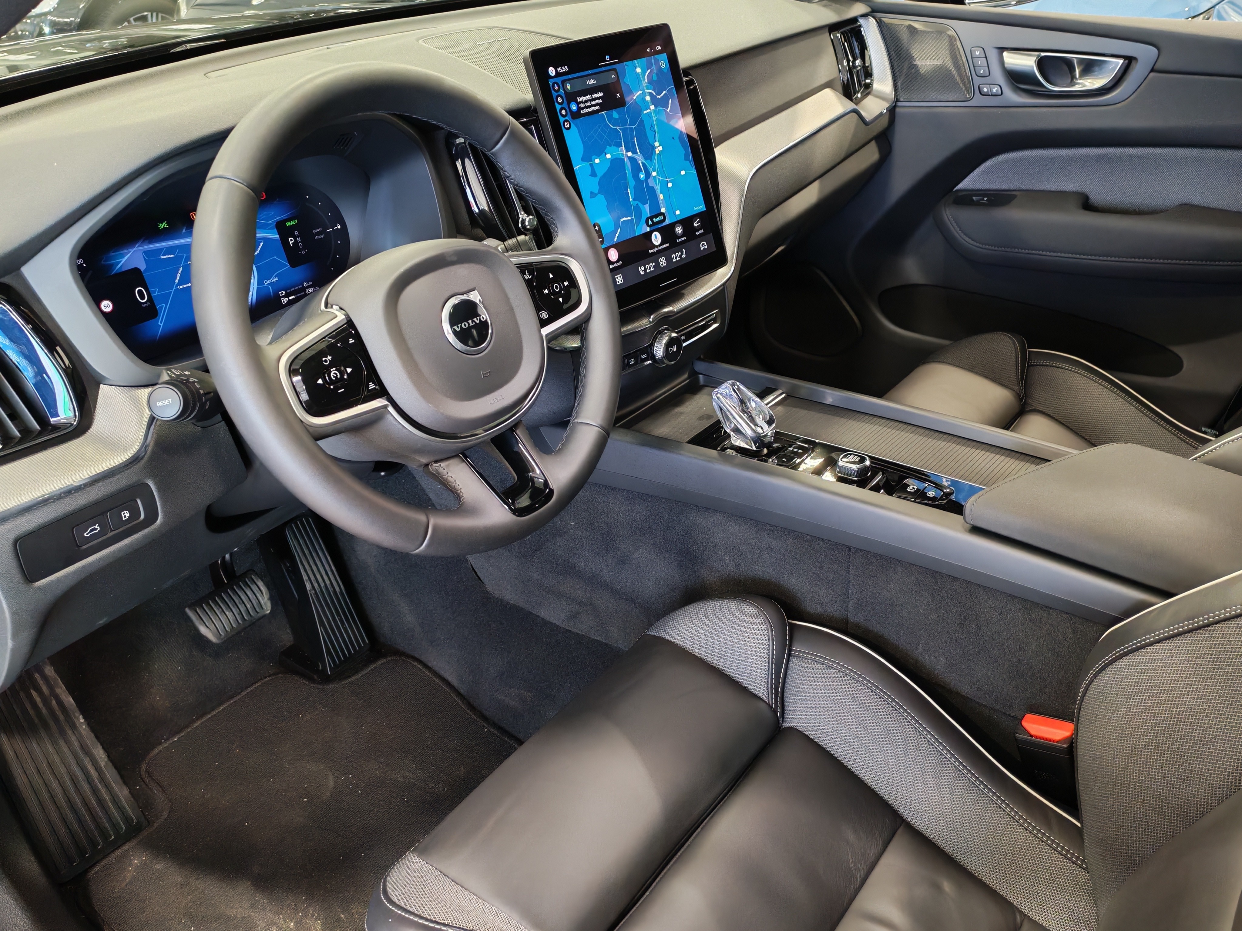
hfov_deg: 60.0
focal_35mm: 30
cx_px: 621
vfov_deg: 46.8
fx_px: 1076
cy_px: 466
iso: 1722
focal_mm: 6.12
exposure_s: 1/50
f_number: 1.9
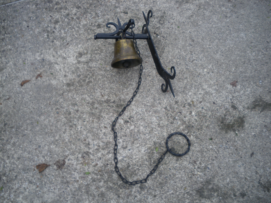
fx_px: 282
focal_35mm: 36
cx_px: 136
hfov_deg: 51.4
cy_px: 102
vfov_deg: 39.7
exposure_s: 1/50
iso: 64
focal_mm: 6.3
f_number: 3.5
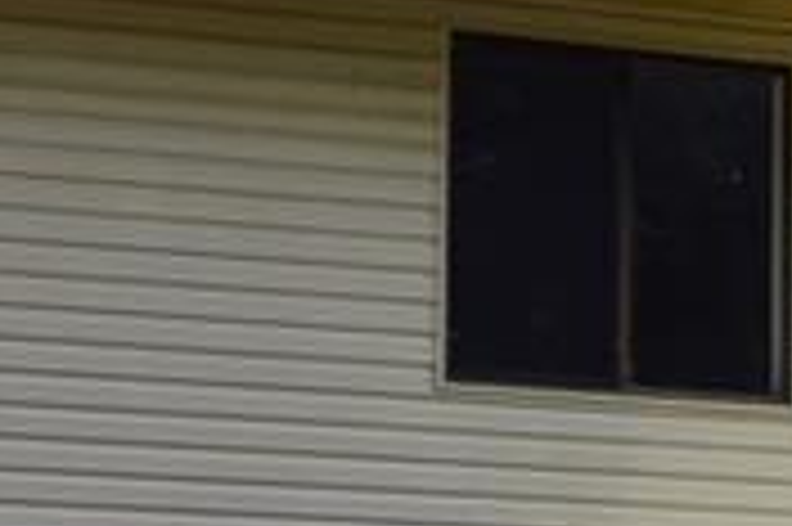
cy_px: 611
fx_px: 4220
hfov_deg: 10.6
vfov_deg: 7.1
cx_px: 783
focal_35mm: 192
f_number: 8
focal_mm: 22
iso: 100
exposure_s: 1/200
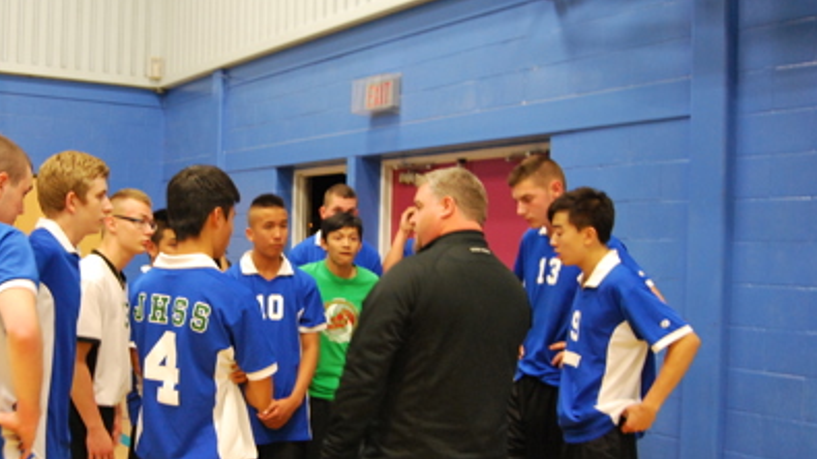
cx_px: 275
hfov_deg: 46.6
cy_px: 250
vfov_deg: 27.7
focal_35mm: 43
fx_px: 931
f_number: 3.5
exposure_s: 1/20
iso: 800
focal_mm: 18
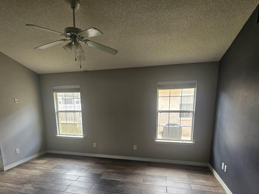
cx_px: 123
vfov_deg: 69.3
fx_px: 135
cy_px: 131
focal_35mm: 18
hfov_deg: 87.7
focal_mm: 2.2
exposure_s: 1/77.4
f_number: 2.2
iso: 160
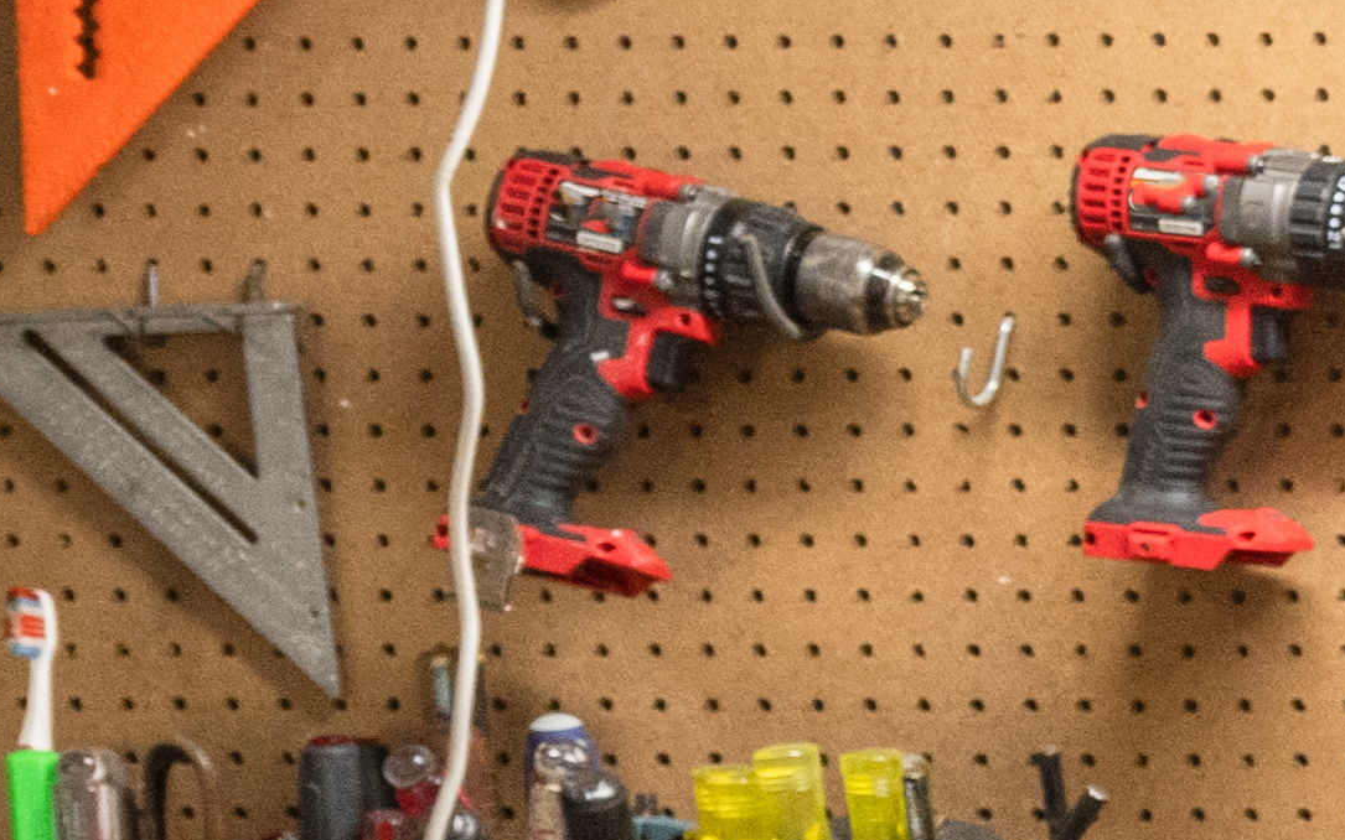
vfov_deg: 7.1
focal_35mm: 181
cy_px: 1370
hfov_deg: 9.6
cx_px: 3692
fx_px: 6634
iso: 800
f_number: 4
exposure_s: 1/200
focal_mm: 24
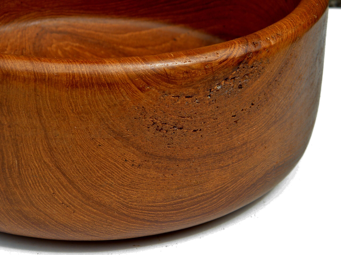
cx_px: 170
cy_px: 128
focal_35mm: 80
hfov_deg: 24.4
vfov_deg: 18.4
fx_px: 788
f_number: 4.4
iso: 100
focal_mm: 14.3
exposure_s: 1/200
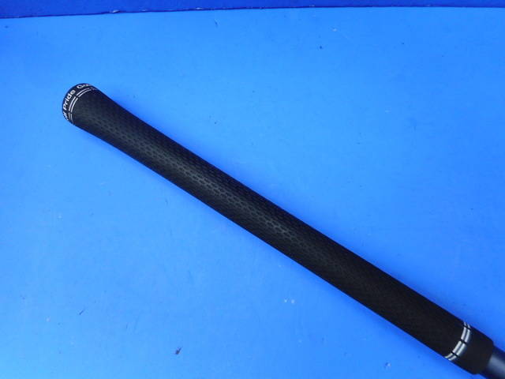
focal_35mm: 25
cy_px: 190
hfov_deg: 69.4
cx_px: 252
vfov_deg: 54.9
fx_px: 365
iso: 100
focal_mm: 4.5
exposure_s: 1/30
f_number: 3.7
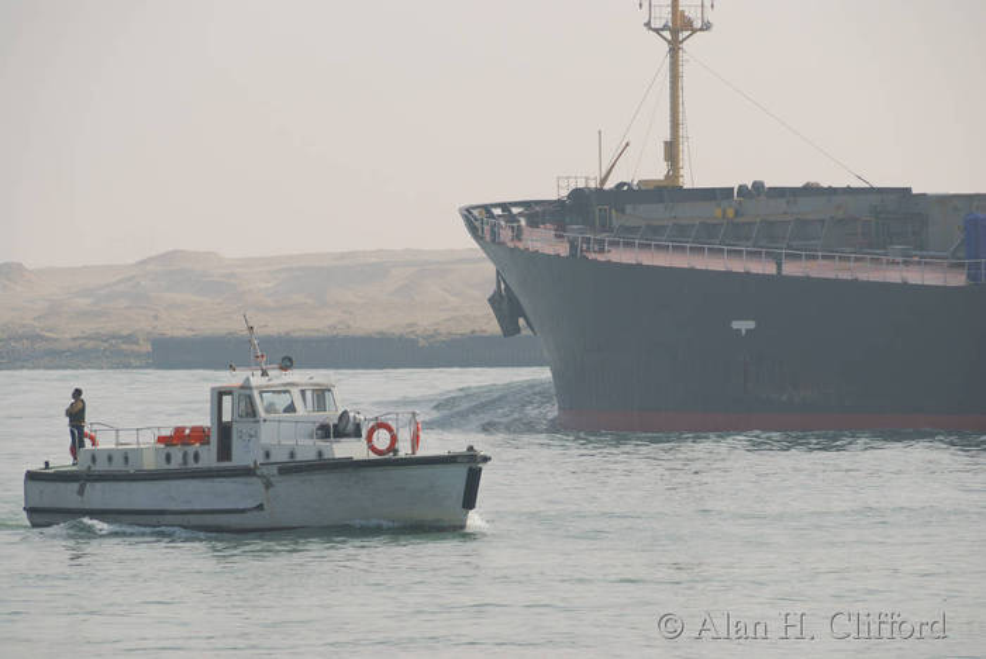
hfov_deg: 6.9
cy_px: 330
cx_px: 493
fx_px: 8223
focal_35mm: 300
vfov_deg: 4.6
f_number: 8
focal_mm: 200
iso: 100
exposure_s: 1/320
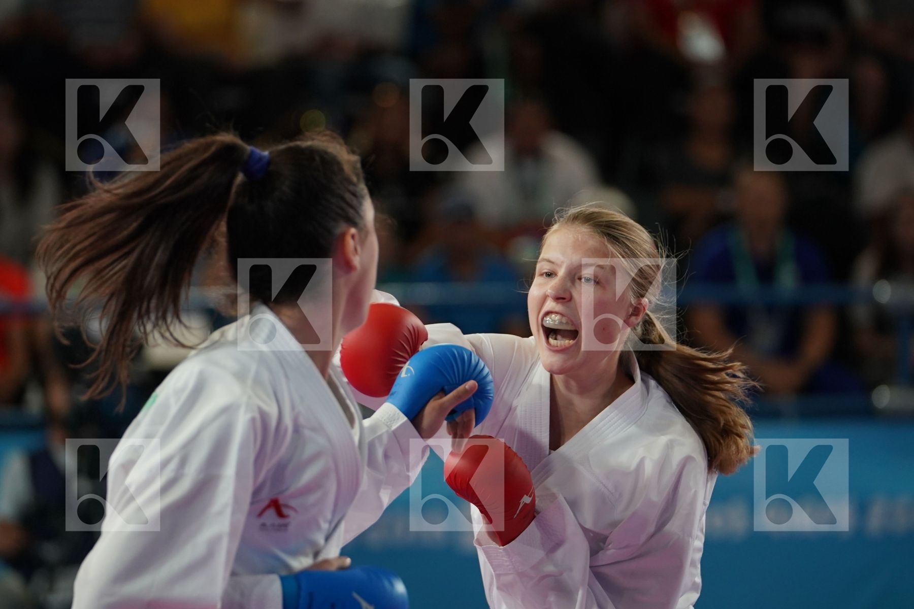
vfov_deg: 5.6
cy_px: 304
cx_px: 457
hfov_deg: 8.3
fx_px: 6271
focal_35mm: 247
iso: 1250
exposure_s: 1/1000
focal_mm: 165
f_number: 2.8
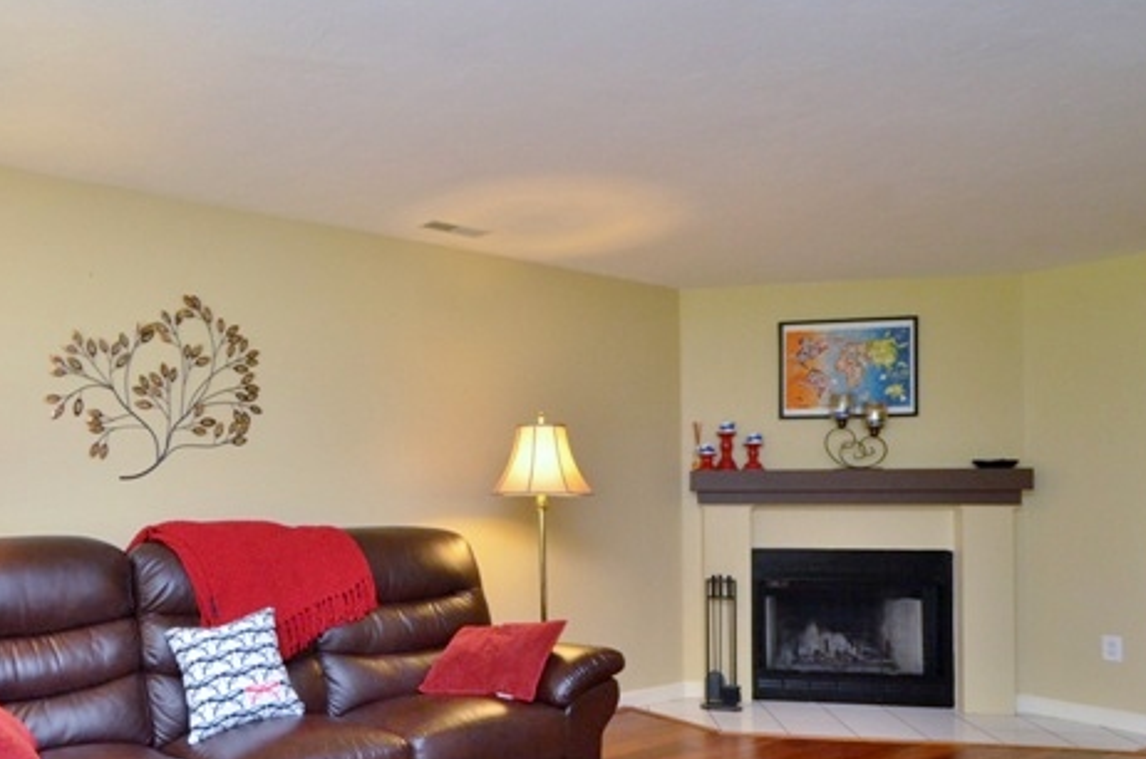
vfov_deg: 49.2
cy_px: 427
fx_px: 826
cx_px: 384
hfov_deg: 67.6
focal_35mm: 26
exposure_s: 1/60
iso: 1600
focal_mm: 10
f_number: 8
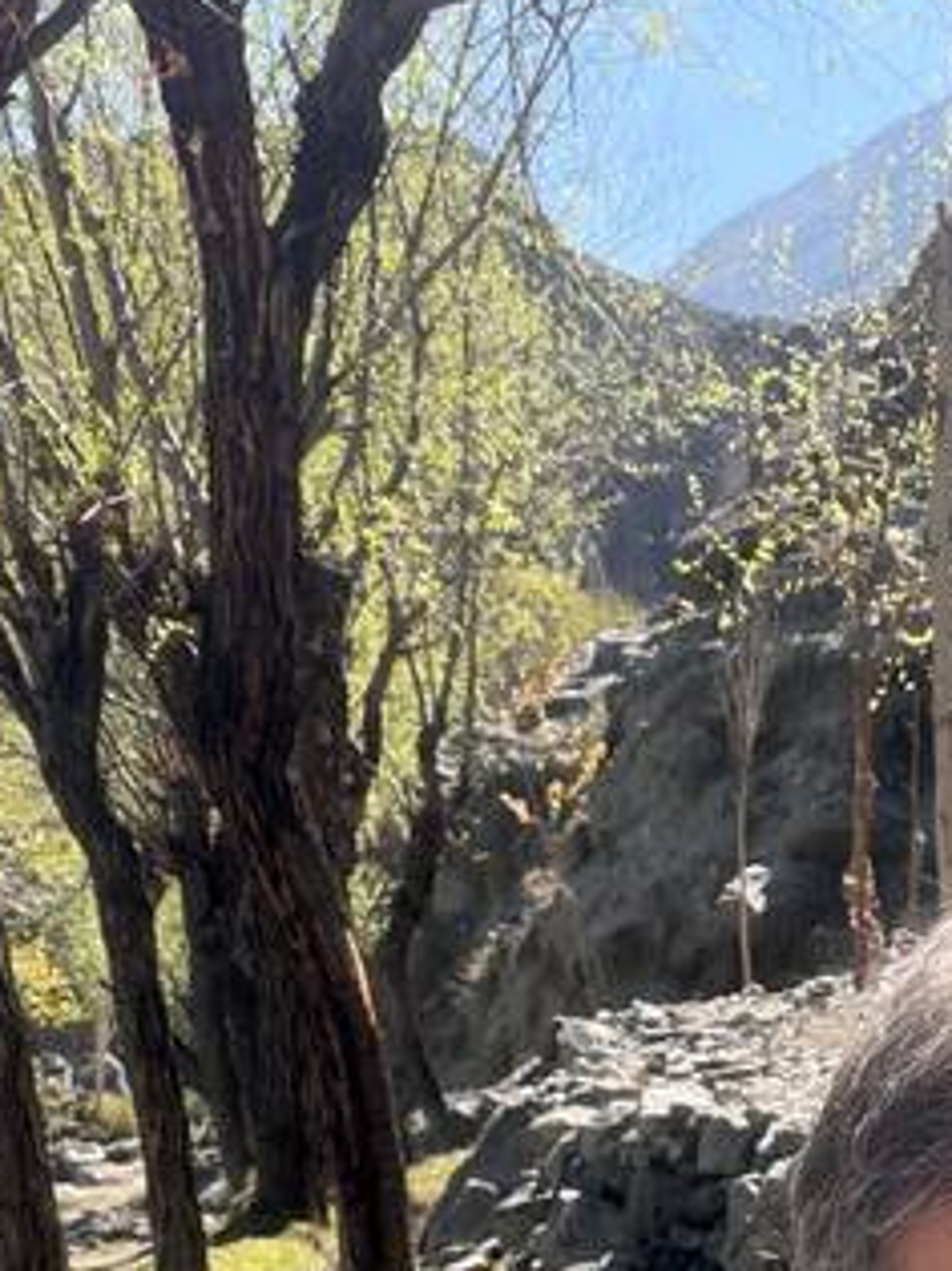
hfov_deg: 23.6
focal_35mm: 61
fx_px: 2238
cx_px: 779
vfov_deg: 30.8
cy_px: 1045
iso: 40
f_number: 1.9
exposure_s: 1/501
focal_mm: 2.71
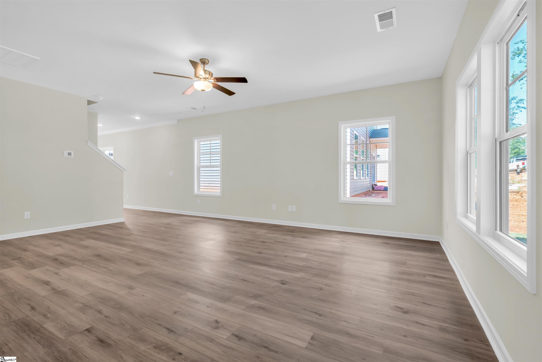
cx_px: 271
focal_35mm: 16
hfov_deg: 96.7
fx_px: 241
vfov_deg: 73.8
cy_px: 181
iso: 320
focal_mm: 16
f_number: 9
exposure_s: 1/20
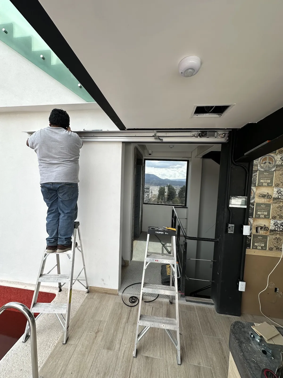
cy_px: 189
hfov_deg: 85.7
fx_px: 153
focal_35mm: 14
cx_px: 142
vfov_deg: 102.1
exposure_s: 1/553
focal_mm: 2.22
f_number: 2.2
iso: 40
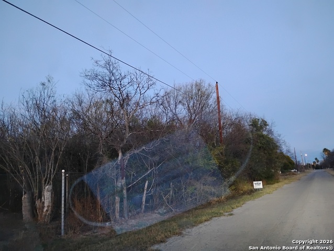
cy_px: 126
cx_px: 167
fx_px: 270
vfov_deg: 49.8
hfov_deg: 63.4
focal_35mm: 28
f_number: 1.8
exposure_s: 1/30
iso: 3084
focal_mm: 4.26
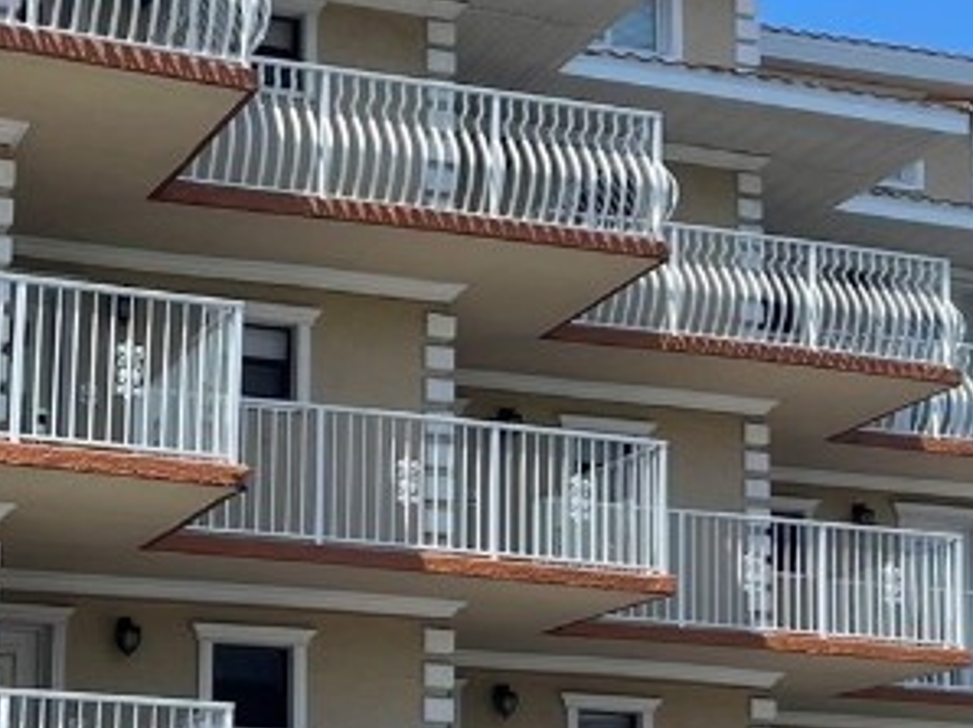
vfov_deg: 17.1
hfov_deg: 22.7
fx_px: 2415
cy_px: 513
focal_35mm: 86
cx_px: 327
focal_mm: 5.1
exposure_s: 1/1689
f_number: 1.6
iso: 32
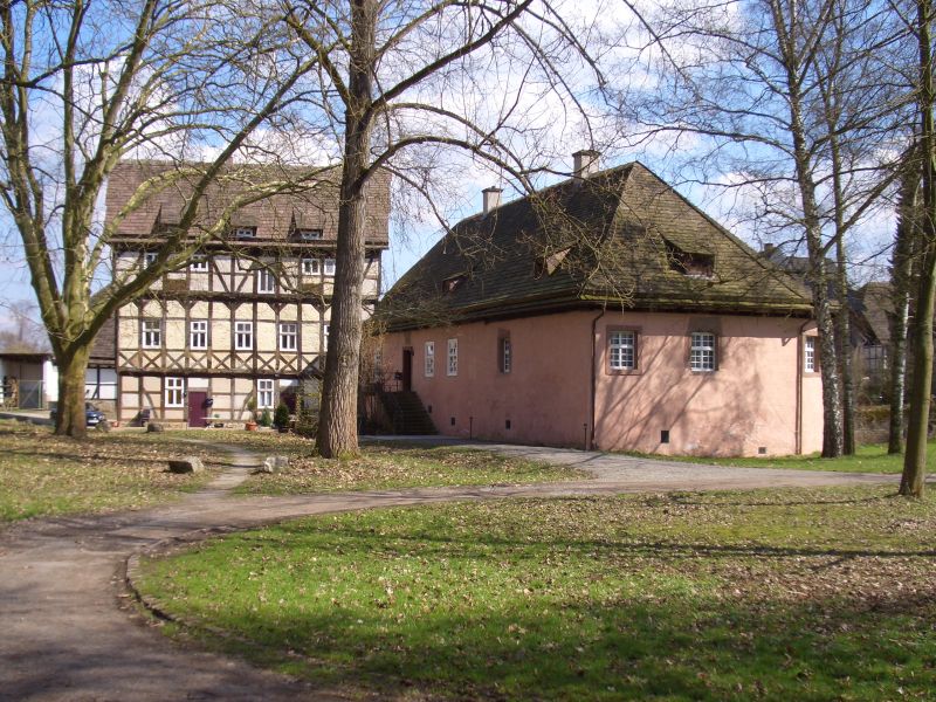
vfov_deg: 35.1
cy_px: 351
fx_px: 1109
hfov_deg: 45.8
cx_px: 468
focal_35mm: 41
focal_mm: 6.8
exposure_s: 1/250
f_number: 4.6
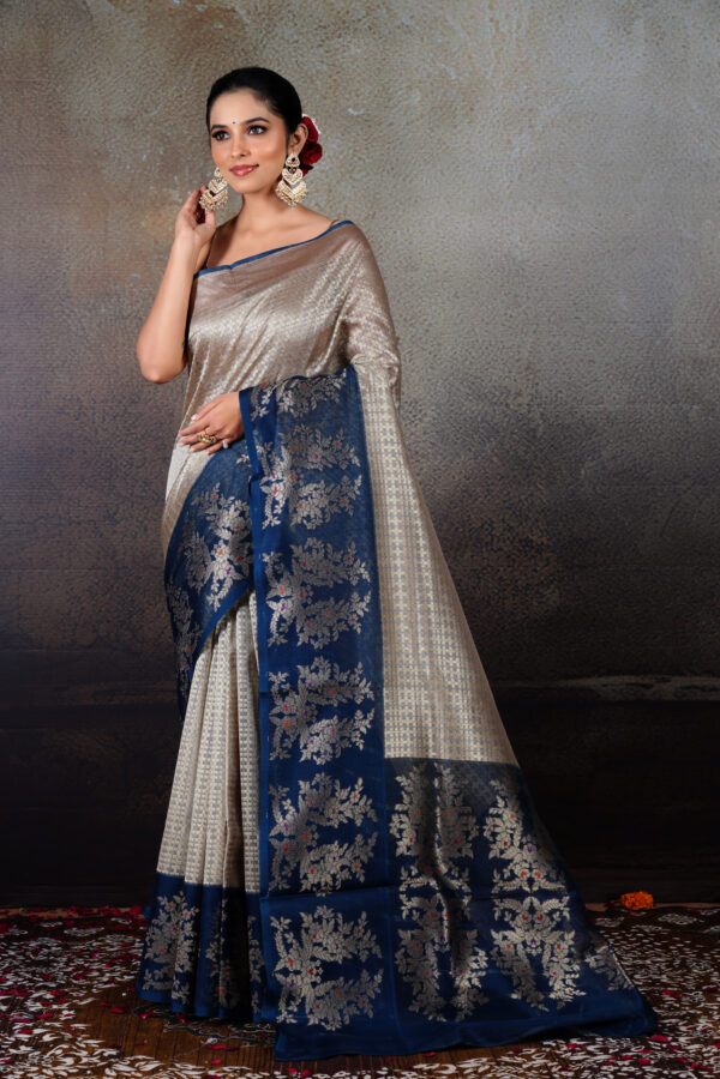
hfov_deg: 19.5
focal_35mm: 70
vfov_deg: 28.8
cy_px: 540
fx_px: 2100
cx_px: 360
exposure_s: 1/160
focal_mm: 70
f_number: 7.1
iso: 125
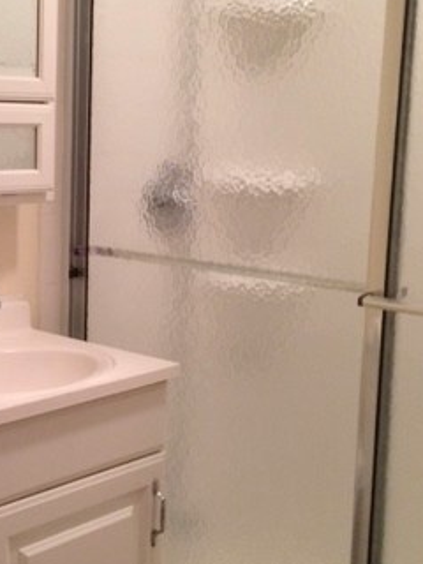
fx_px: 945
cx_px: 44
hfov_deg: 24.5
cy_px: 266
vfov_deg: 33.2
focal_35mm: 58
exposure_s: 1/30
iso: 160
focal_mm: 4.15
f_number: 2.2
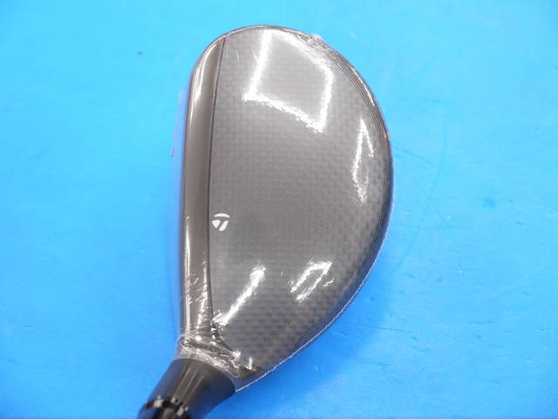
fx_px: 1354
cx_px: 279
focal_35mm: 84
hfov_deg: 23.3
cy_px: 210
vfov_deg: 17.6
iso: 800
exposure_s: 1/80
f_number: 5.6
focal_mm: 42
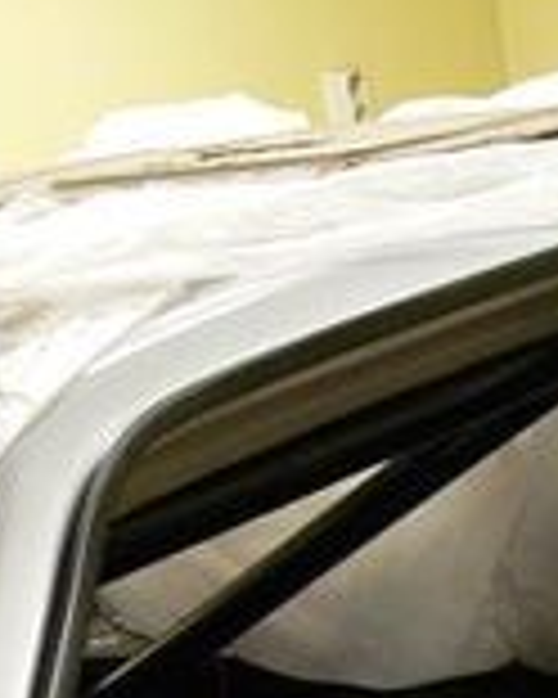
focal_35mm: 145
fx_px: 2993
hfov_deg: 10.6
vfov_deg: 13.0
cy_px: 784
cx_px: 310
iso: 200
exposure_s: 1/15
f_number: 2.8
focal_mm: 6
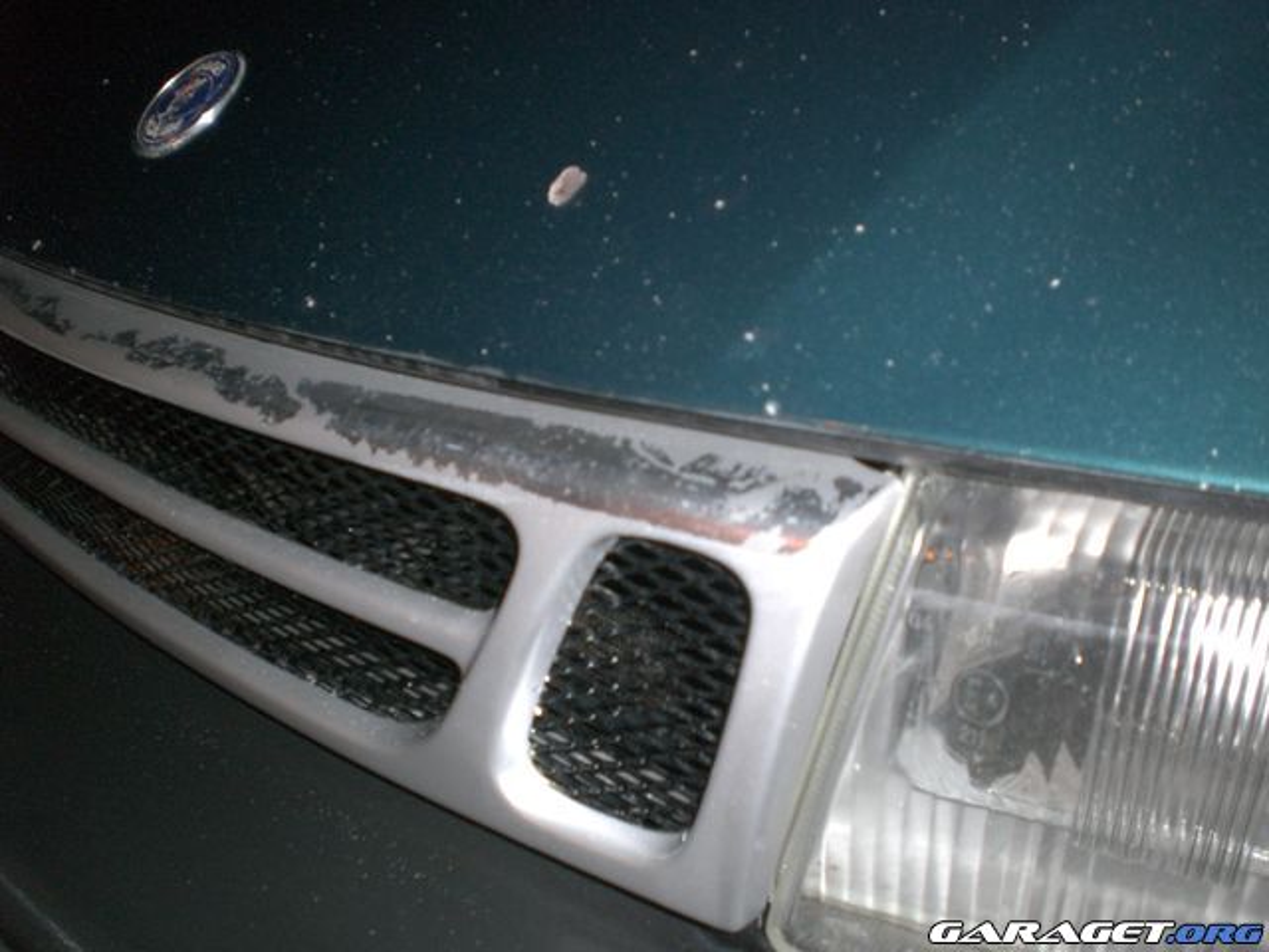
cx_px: 634
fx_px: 1393
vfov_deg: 37.7
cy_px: 476
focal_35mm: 38
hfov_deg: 49.0
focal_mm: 6.3
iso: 200
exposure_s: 1/60
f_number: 3.1
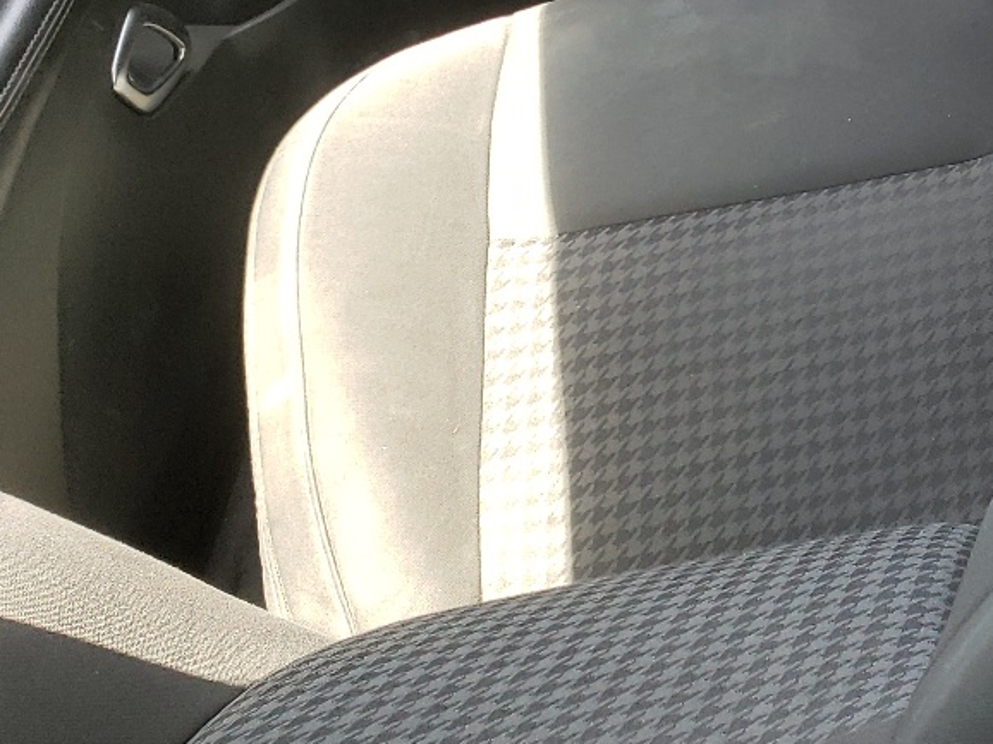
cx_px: 1290
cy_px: -2
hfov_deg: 23.8
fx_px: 2065
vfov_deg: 19.8
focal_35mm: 72
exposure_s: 1/60.2
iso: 75
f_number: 1.5
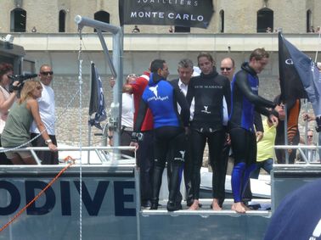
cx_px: 160
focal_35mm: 116
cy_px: 120
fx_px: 1075
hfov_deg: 17.0
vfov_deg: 12.8
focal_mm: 24.4
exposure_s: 1/100
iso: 100
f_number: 11
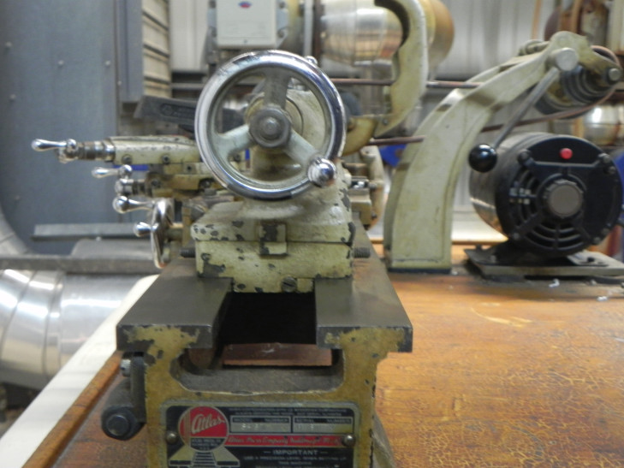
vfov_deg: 35.1
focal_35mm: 41
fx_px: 739
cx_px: 312
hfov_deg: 45.8
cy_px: 234
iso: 400
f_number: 3.2
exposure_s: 1/9.9
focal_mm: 7.3
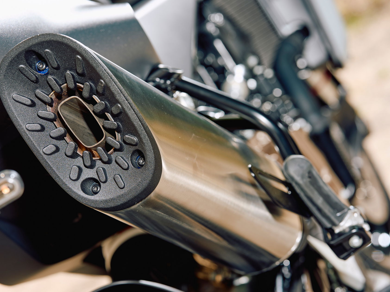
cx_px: 182
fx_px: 1667
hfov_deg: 13.3
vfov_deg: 10.0
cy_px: 147
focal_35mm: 148
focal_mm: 135
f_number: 6.3
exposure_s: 1/250
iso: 125
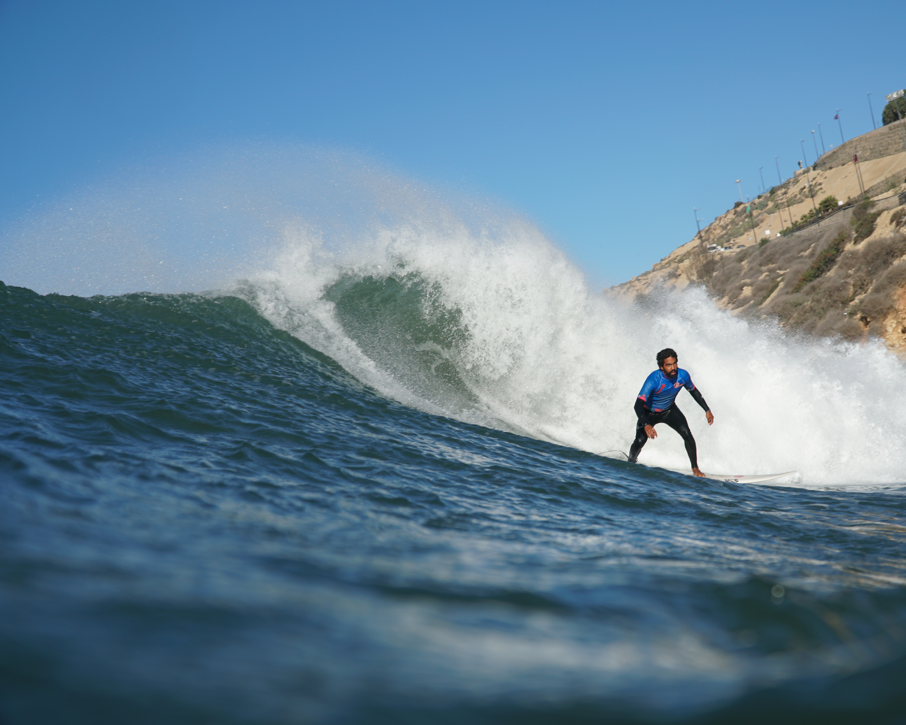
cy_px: 361
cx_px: 511
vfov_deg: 28.8
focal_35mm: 53
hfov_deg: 35.6
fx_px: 1410
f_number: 5
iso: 100
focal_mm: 31
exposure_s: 1/1000
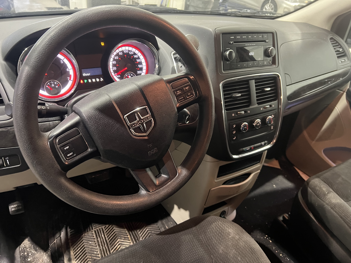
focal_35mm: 26
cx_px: 176
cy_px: 132
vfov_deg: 53.1
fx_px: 264
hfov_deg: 67.3
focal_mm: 5.7
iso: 500
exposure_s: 1/30
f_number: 1.5
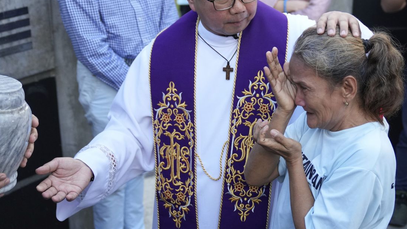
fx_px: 475
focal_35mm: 44
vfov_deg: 27.0
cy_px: 80
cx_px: 182
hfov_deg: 46.3
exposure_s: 1/1000
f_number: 2.8
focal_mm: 37
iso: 1250
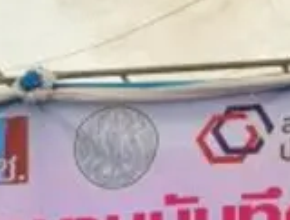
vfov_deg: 9.6
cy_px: 495
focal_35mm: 141
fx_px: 1185
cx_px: 382
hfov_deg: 13.4
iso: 25
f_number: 2.2
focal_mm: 4.15
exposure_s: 1/179
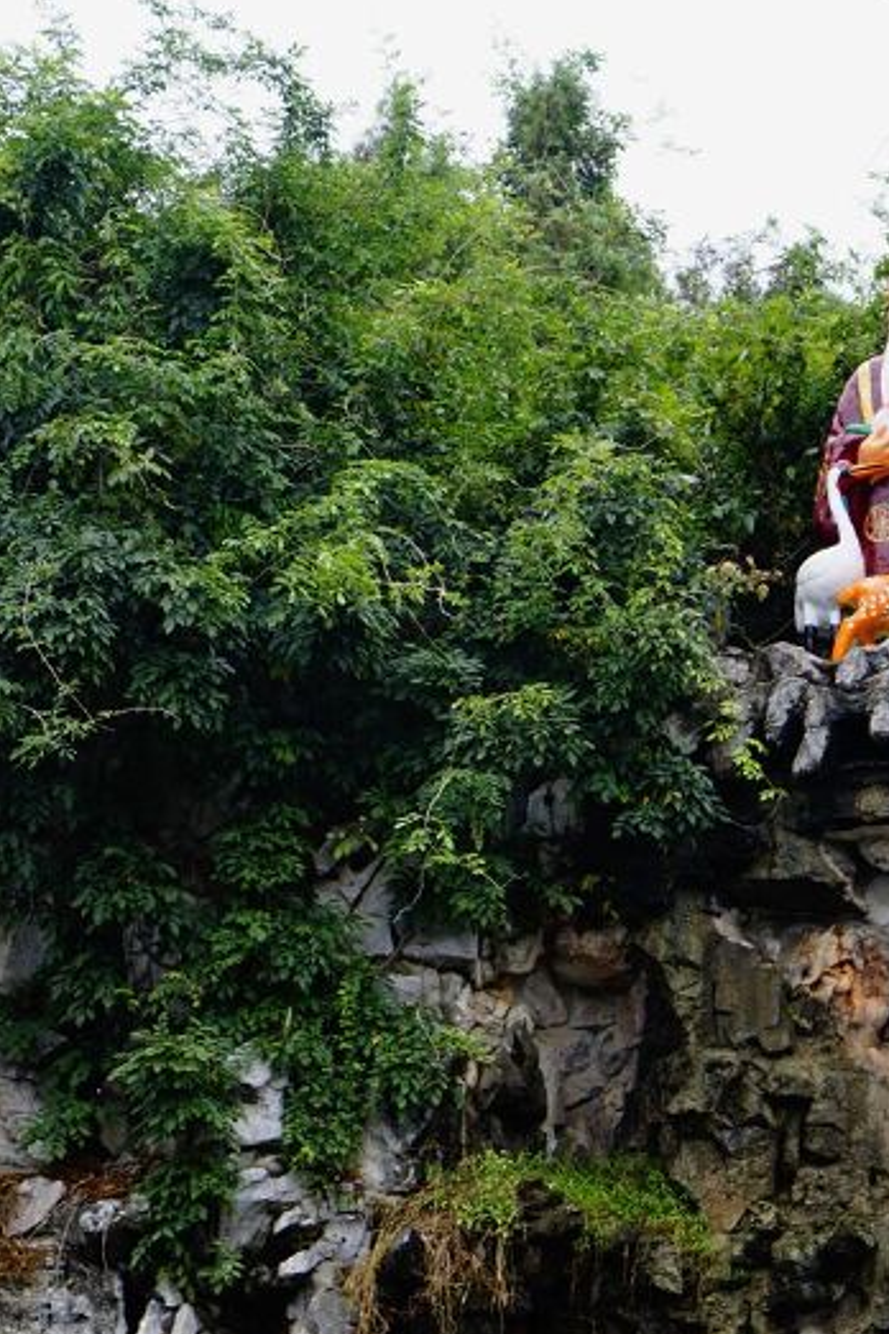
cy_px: 1190
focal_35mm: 85
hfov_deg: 15.8
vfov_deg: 23.3
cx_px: 853
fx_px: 3148
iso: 100
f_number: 8
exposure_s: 1/30
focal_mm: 37
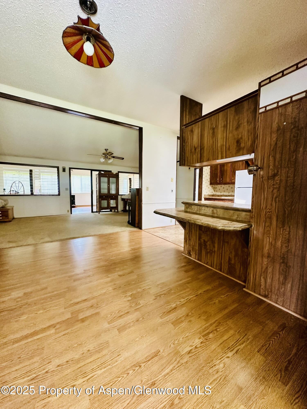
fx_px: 166
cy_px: 204
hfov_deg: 85.7
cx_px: 154
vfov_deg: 102.1
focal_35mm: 14
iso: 400
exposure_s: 1/60
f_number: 2.2
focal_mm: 2.22
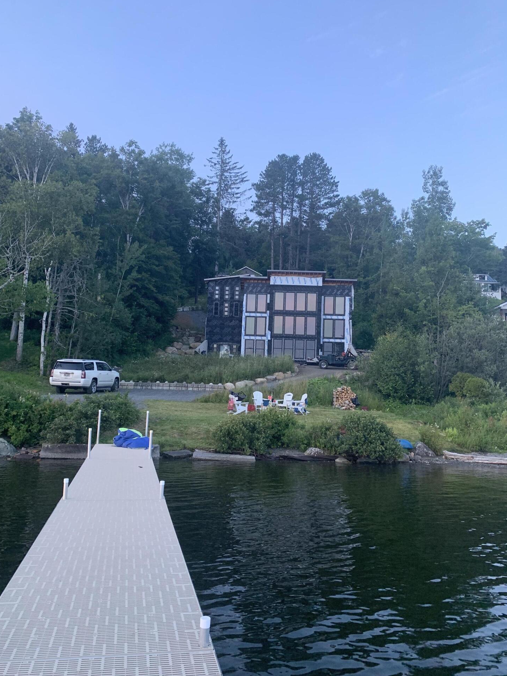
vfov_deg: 65.3
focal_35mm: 27
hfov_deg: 51.3
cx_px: 250
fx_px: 527
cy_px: 340
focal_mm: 4.25
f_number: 1.8
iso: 100
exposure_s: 1/75
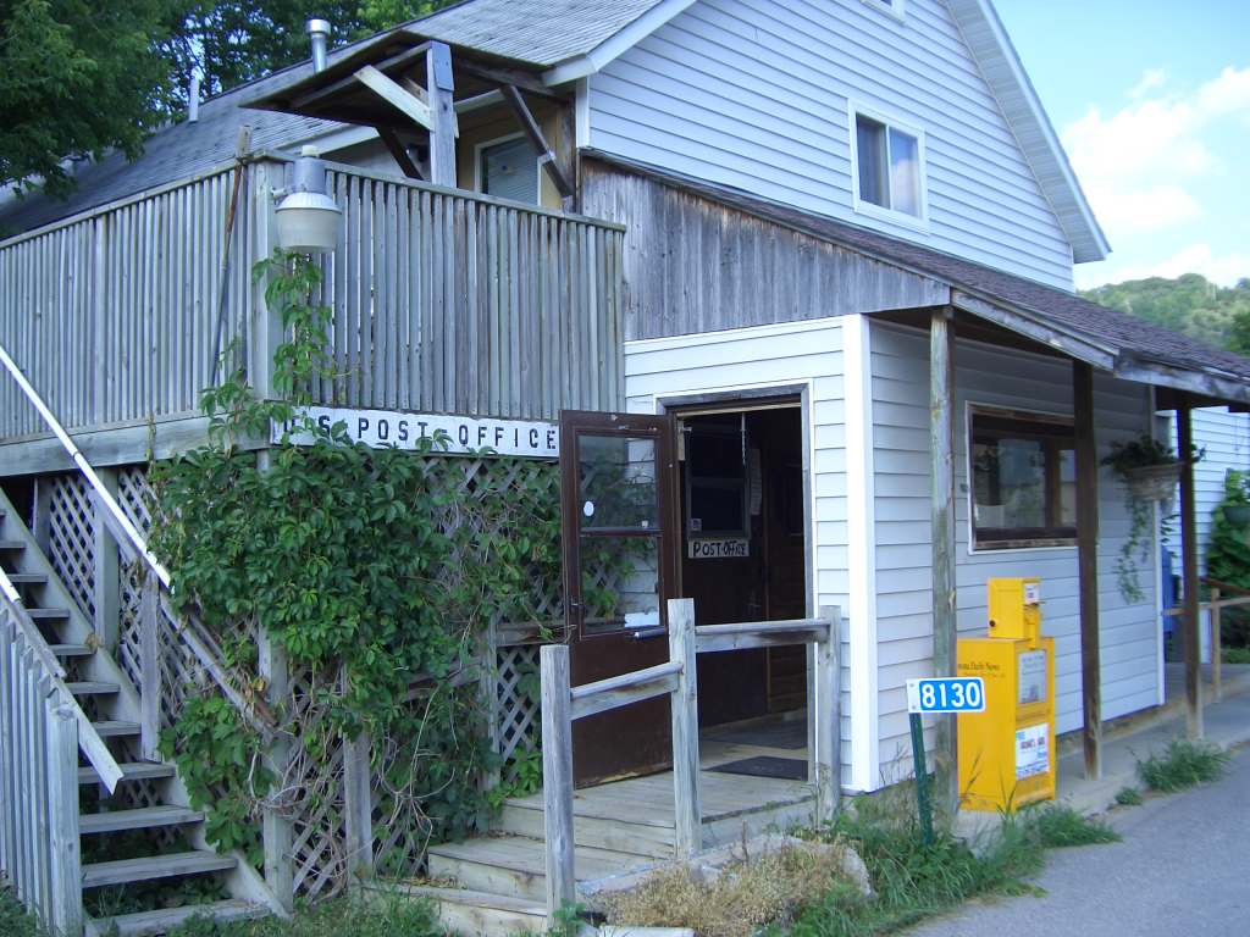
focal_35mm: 39
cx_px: 625
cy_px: 468
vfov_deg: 36.8
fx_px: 1408
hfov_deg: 47.9
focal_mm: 8
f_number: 2.8
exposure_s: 1/320
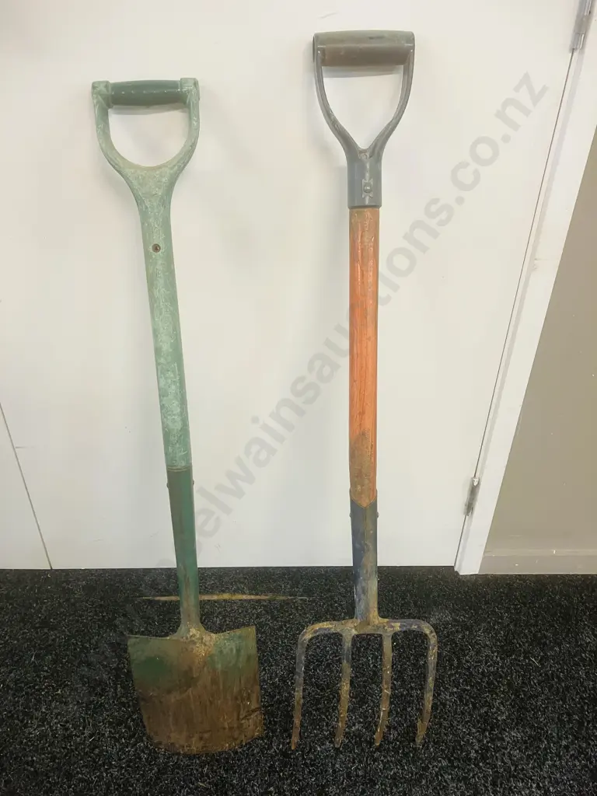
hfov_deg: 49.7
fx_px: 644
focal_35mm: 28
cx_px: 298
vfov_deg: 63.4
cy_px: 398
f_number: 1.8
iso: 125
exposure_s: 1/50
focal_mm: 3.99
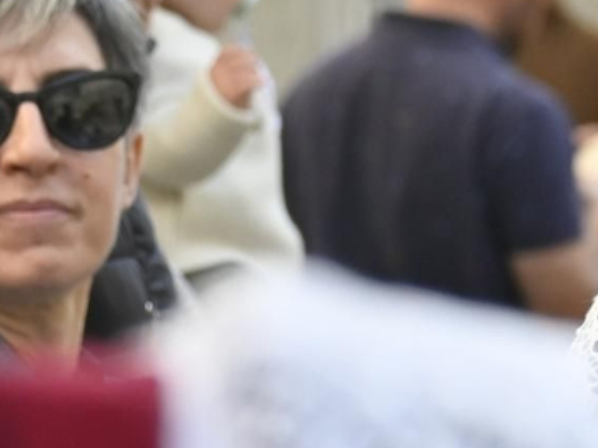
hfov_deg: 3.1
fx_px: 10897
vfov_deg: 2.4
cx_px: 1147
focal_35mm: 631
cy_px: 307
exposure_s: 1/500
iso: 800
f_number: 5.6
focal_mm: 96
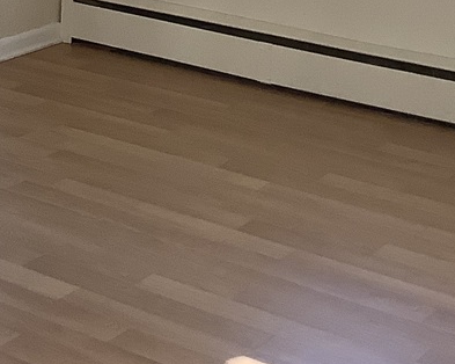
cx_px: -111
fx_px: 1494
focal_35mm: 111
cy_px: -231
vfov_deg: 12.9
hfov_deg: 16.5
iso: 64
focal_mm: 3.3
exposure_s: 1/60
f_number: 2.4
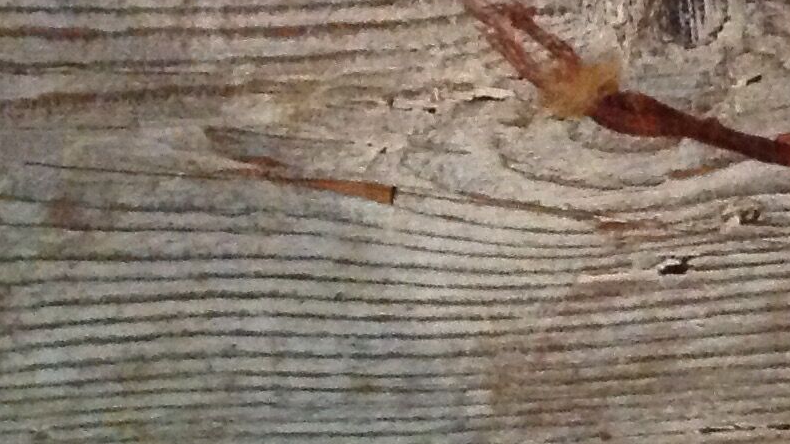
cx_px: 991
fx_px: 2618
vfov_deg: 9.4
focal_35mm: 125
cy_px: -260
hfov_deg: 16.3
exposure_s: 1/15
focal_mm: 4.28
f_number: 2.4
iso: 640
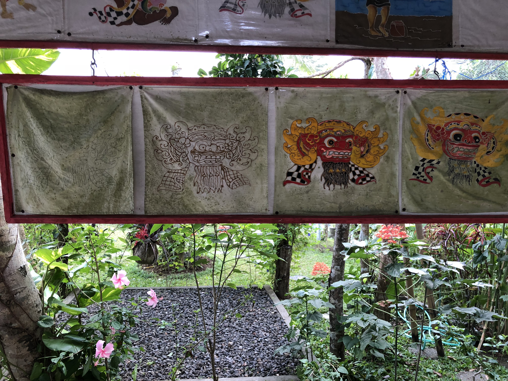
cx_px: 254
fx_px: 411
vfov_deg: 49.7
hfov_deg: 63.4
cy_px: 190
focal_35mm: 28
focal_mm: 4
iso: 25
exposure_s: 1/40
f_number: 1.8
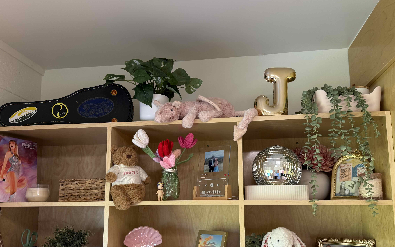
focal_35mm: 32
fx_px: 344
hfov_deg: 59.7
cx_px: 196
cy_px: 156
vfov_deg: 39.1
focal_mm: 6.76
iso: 160
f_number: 1.78
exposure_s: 1/60
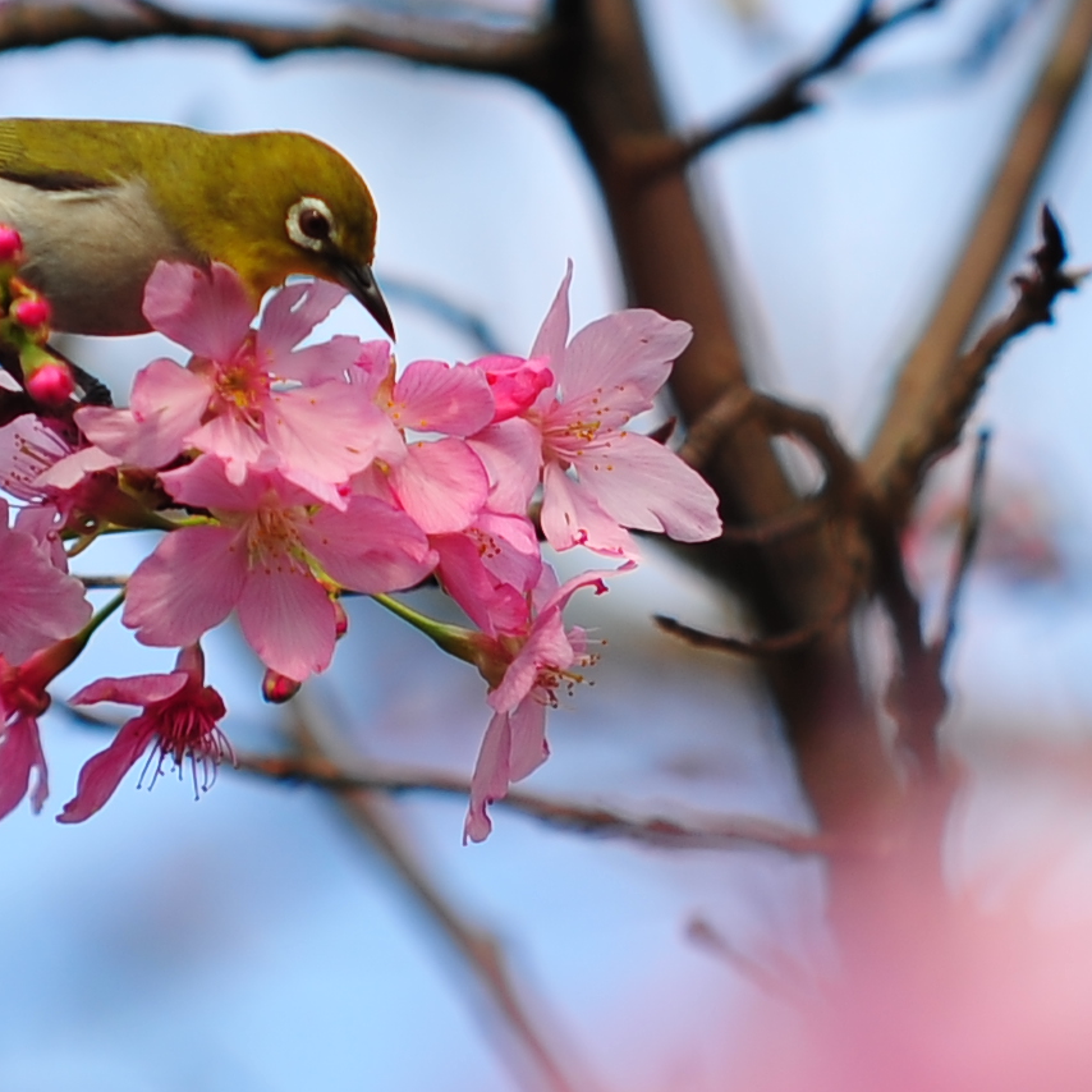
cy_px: 546
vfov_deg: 6.9
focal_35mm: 255
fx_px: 9101
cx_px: 419
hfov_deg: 6.9
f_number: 3.2
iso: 200
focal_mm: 200
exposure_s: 1/1000
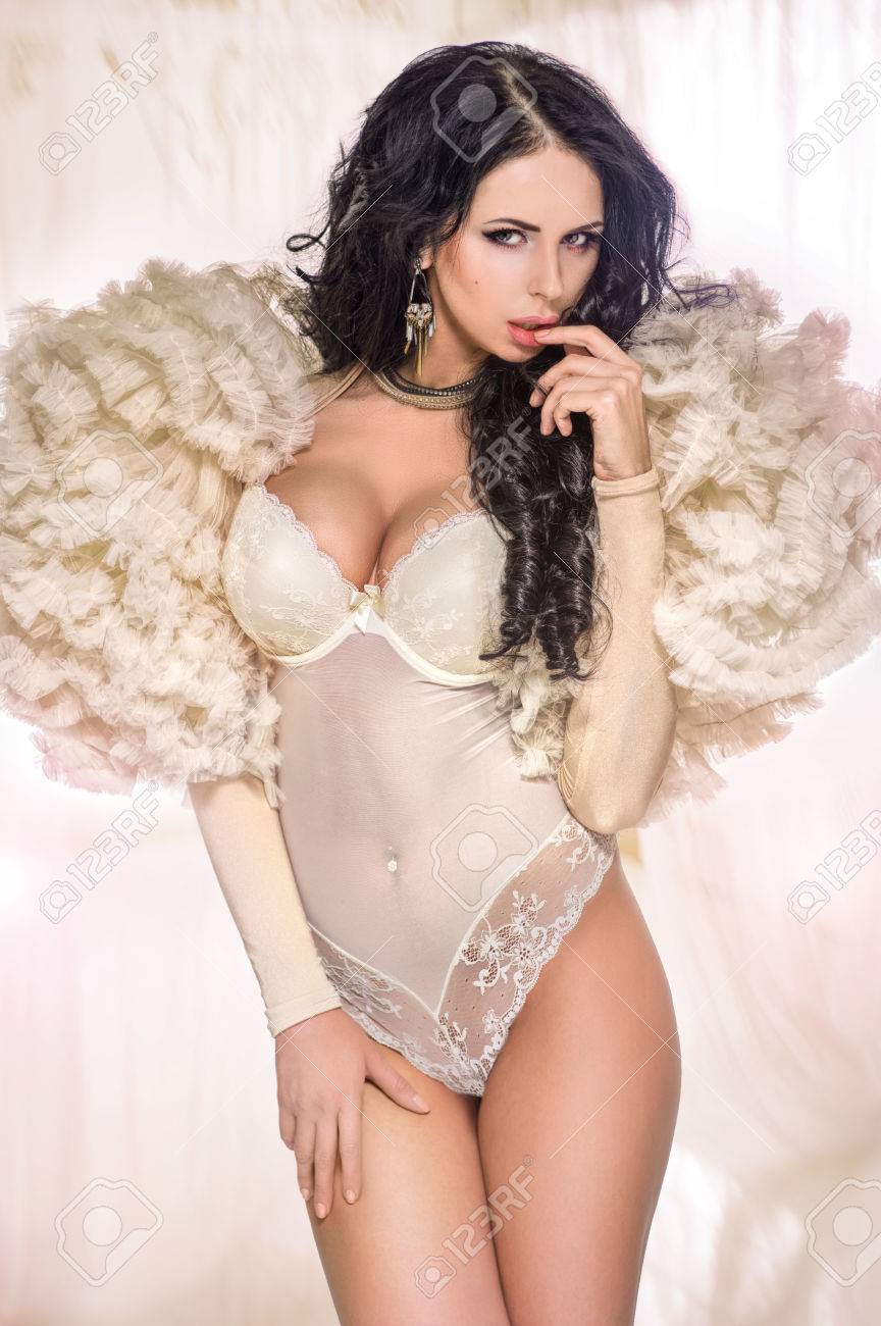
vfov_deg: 17.8
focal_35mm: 115
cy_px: 663
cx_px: 440
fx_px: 4230
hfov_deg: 11.9
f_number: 2.8
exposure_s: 1/180
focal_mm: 77
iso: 160
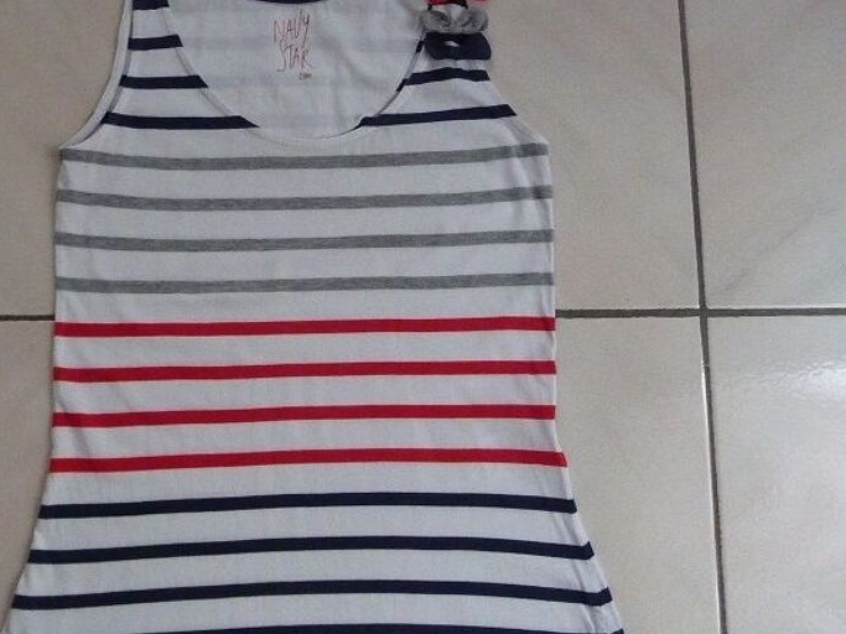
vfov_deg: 35.1
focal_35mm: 41
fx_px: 1002
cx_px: 289
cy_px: 339
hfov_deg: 45.2
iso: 800
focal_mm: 4.7
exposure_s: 1/40
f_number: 3.3
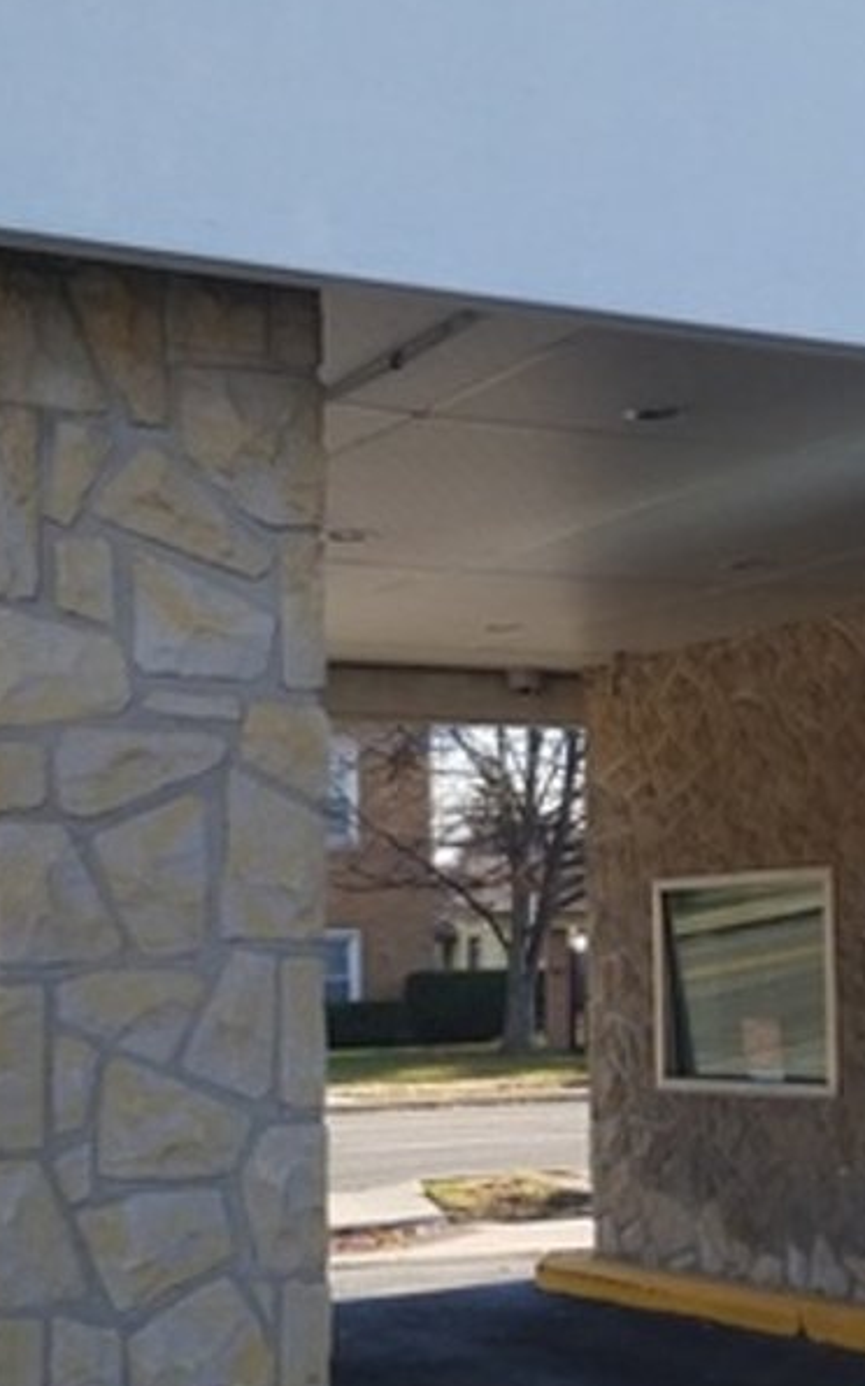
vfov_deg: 29.4
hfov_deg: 18.1
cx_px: 855
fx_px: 2643
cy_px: 769
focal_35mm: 70
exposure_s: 1/848
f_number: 1.7
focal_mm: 4.2
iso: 50
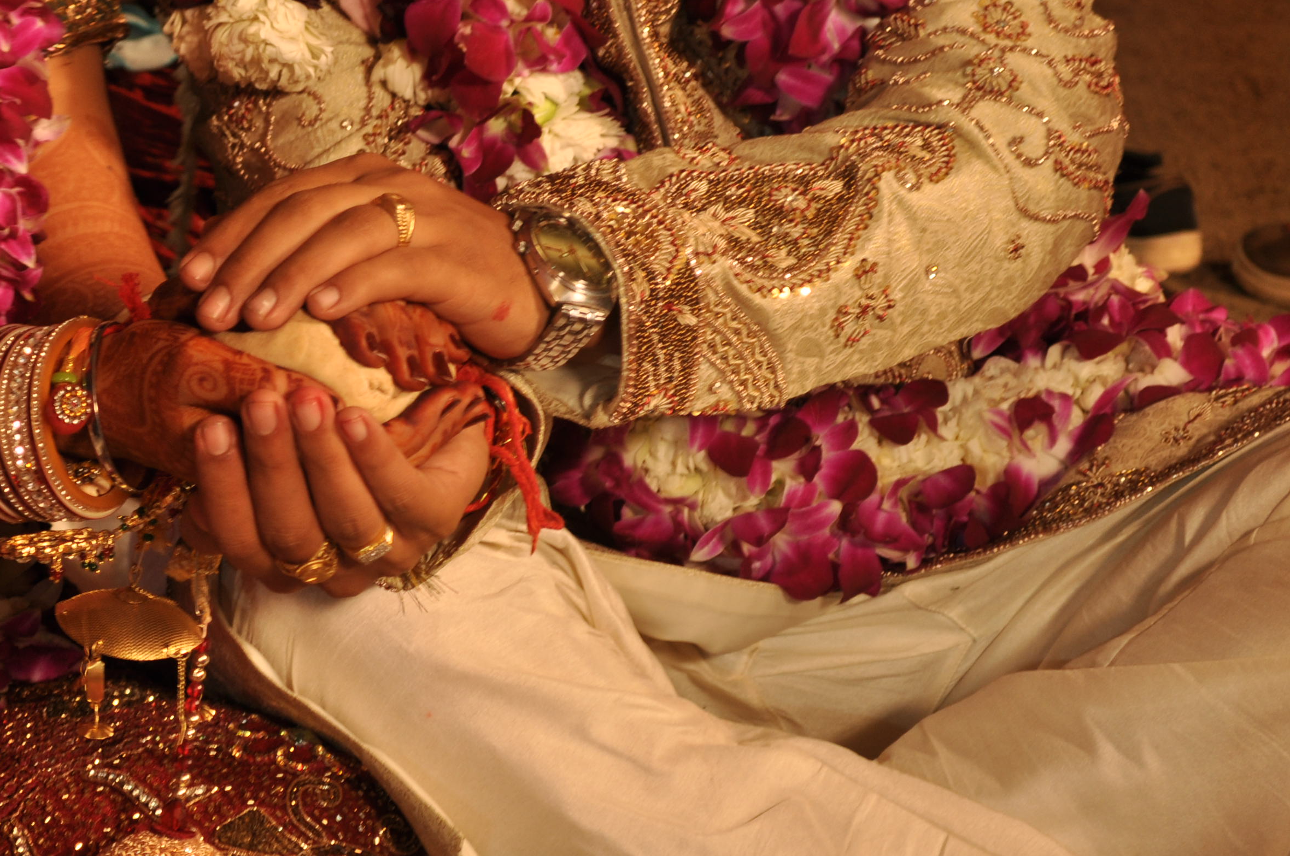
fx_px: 5365
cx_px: 250
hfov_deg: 13.6
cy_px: 589
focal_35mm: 150
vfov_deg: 9.1
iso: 200
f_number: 5.6
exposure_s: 1/8
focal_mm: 55
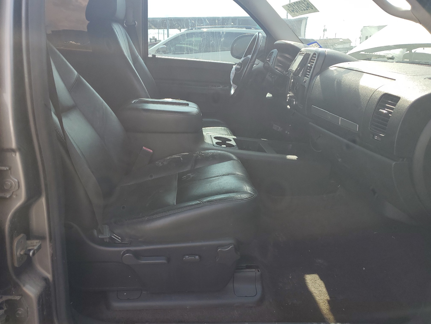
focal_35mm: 26
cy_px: 162
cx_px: 216
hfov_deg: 67.3
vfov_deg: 53.1
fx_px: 324
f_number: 1.5
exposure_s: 1/1000
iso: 50
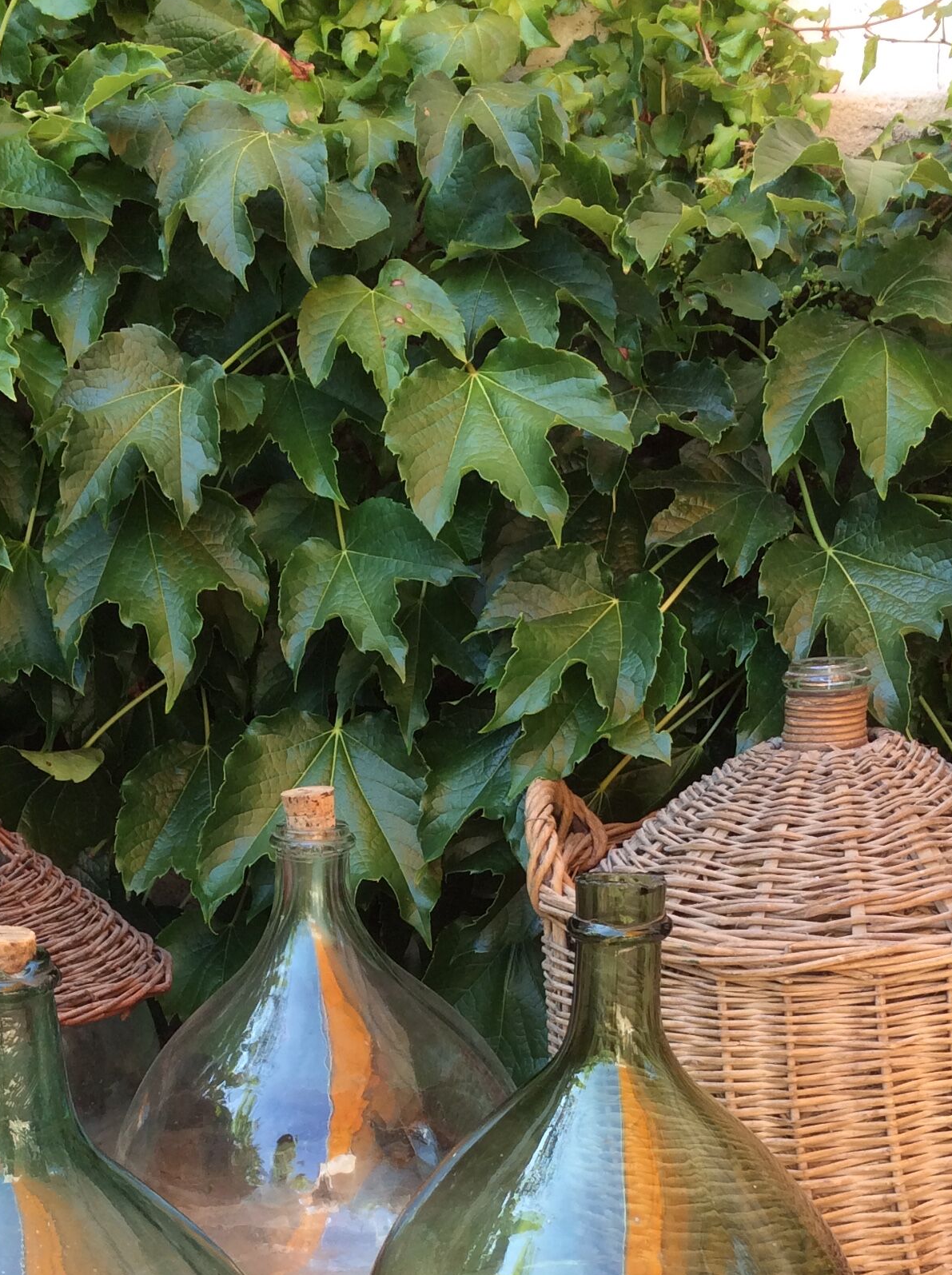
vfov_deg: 35.9
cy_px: 978
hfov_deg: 27.9
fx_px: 1912
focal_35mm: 52
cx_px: 382
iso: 32
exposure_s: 1/106
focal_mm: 3.3
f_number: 2.4
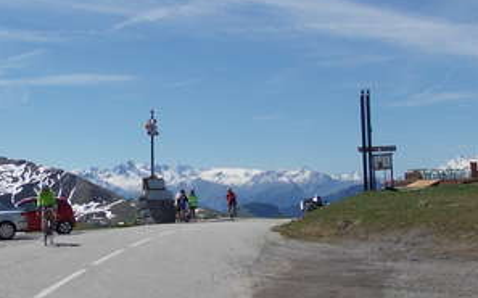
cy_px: 172
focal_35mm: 60
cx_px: 169
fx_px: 781
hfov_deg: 33.8
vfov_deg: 21.6
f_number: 5.4
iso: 80
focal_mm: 4
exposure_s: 1/640
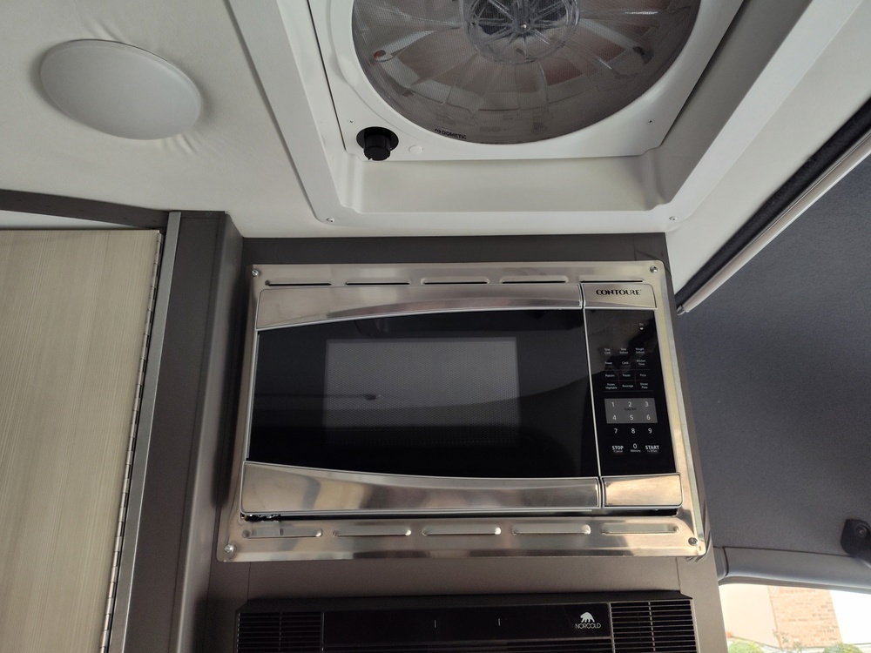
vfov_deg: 58.9
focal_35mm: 23
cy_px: 326
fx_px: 579
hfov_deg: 73.9
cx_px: 436
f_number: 1.8
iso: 1000
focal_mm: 5.56
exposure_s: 1/60
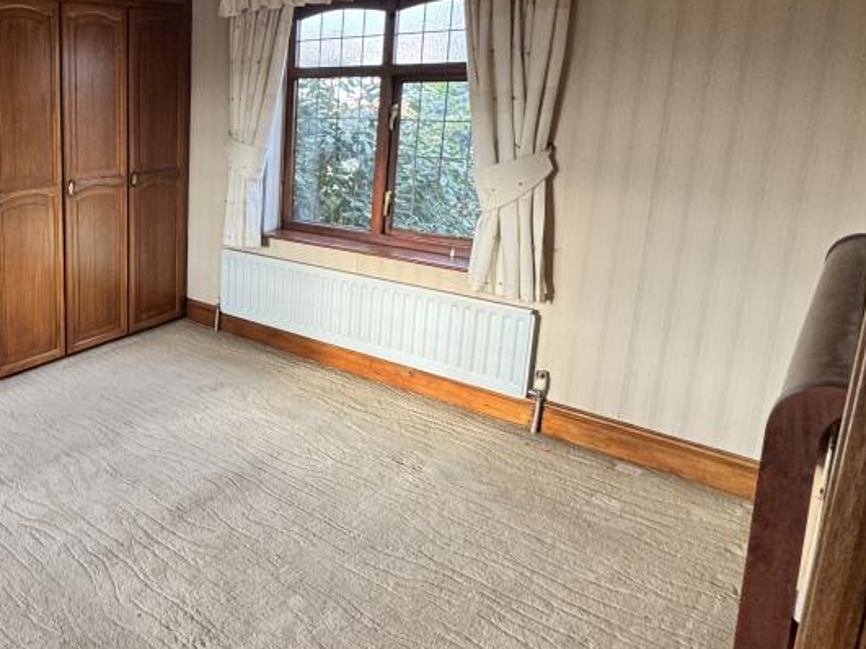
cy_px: 215
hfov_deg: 55.7
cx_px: 72
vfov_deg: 50.4
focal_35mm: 27
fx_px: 675
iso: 200
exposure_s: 1/99
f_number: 2.2
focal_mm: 2.22
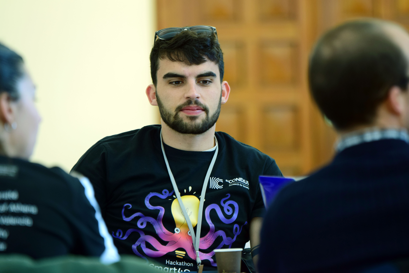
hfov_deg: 7.6
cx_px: 204
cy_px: 136
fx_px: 3067
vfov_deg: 5.1
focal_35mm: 270
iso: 800
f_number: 2.8
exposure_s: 1/60
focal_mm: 180
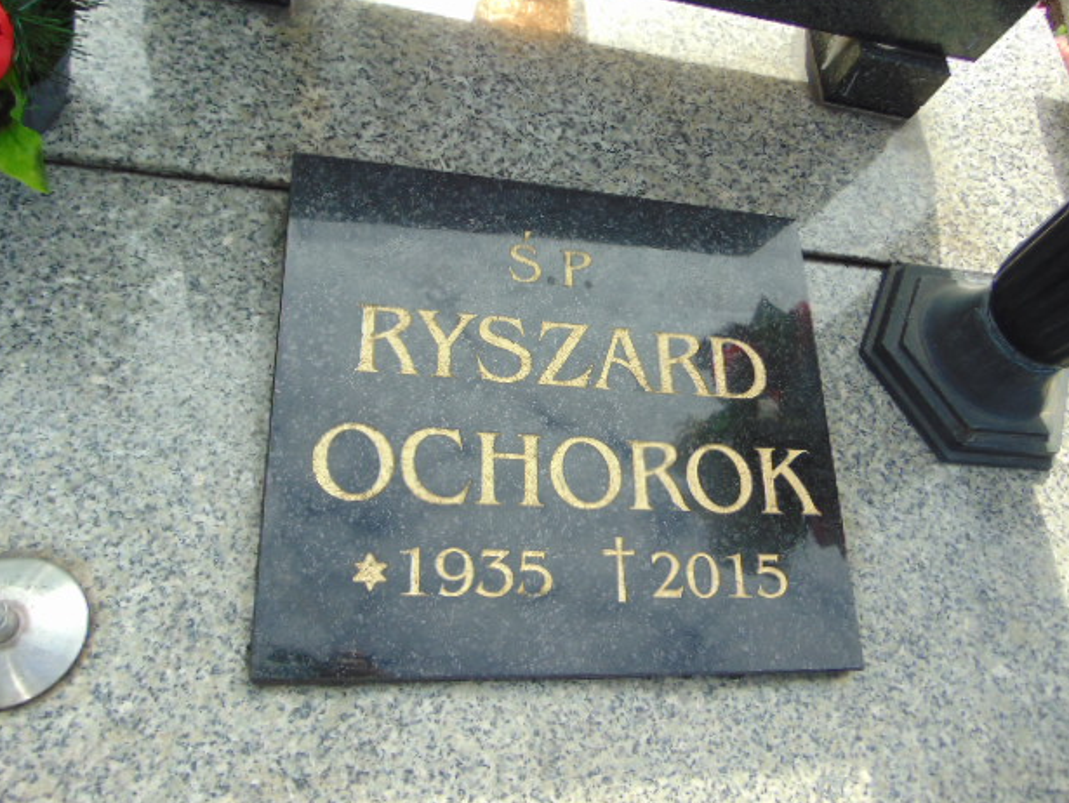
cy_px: 391
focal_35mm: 26
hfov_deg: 67.3
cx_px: 525
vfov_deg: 53.1
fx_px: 803
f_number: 7.7
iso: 80
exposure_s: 1/640
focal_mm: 4.5
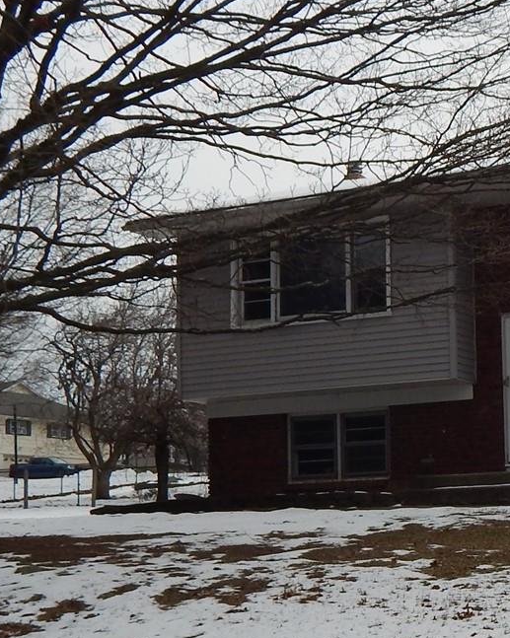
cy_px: 455
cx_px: 592
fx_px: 1284
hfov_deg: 21.1
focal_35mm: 68
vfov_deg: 27.6
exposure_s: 1/1000
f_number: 3
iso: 125
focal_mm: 4
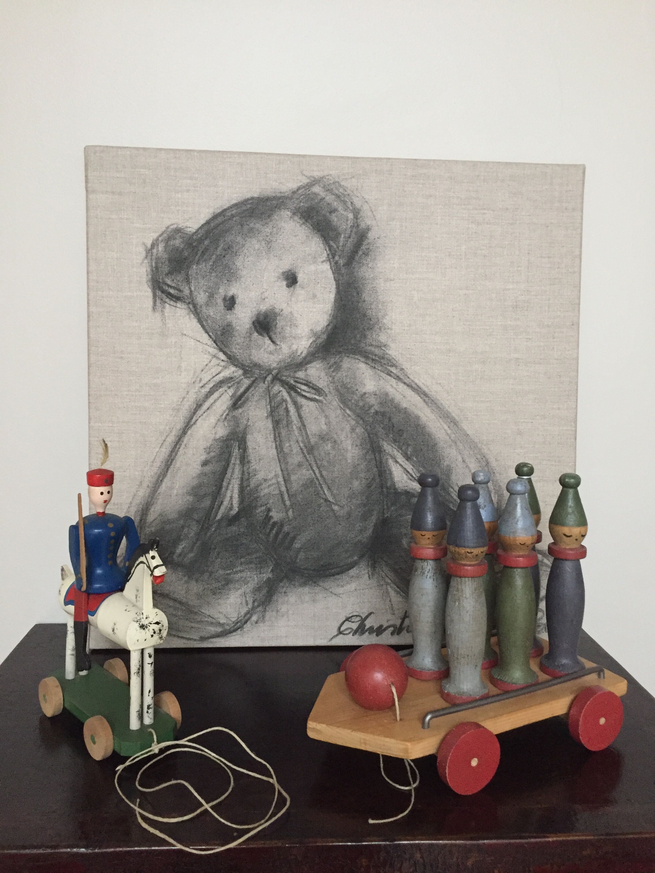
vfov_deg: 61.7
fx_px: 732
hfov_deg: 48.2
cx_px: 328
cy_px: 436
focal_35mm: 29
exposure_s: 1/33
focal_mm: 4.15
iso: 320
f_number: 2.2
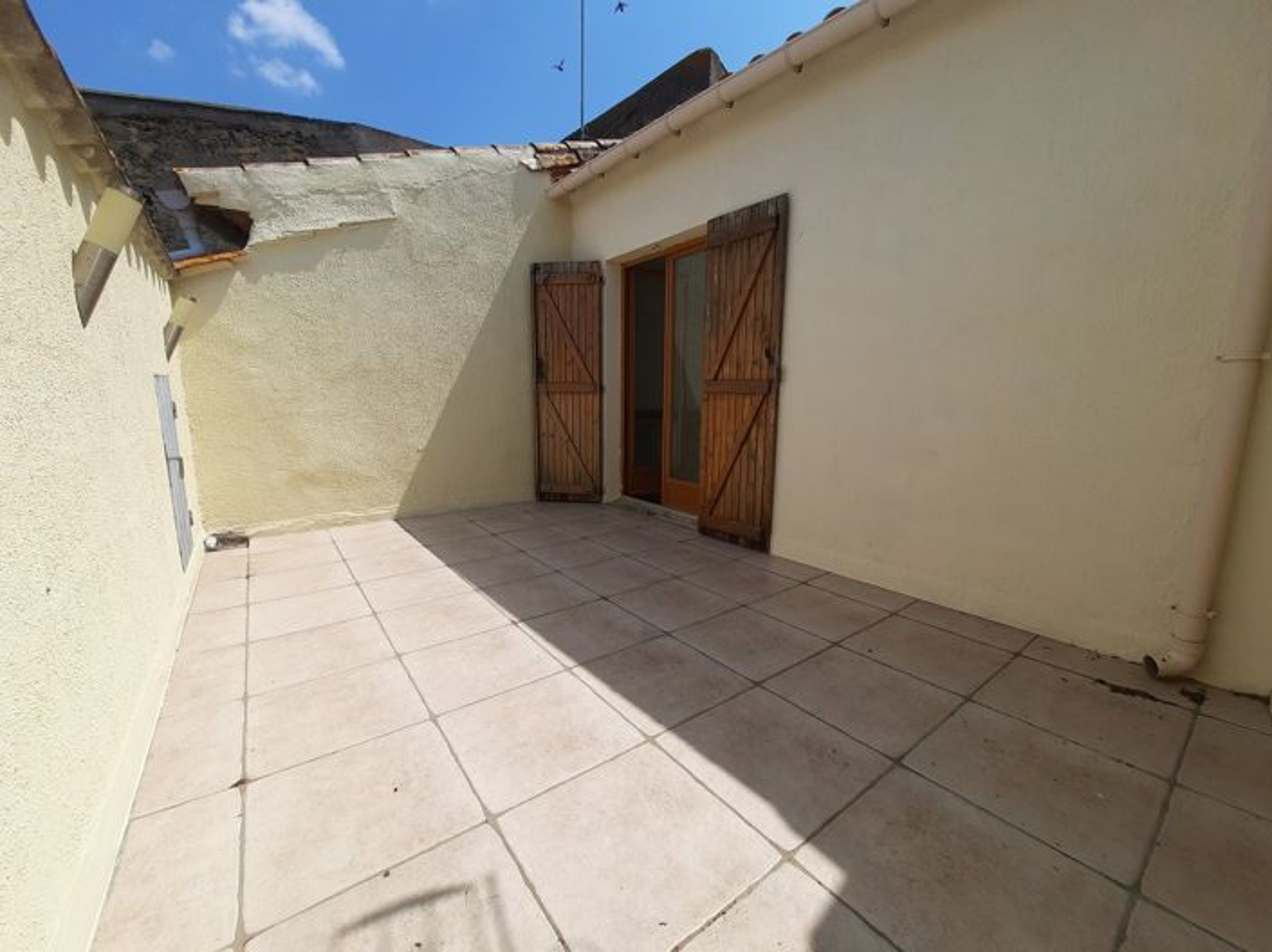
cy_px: 476
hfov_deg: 106.2
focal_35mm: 13
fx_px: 477
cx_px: 636
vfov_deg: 89.9
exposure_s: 1/2208
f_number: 2.2
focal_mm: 1.74
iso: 40
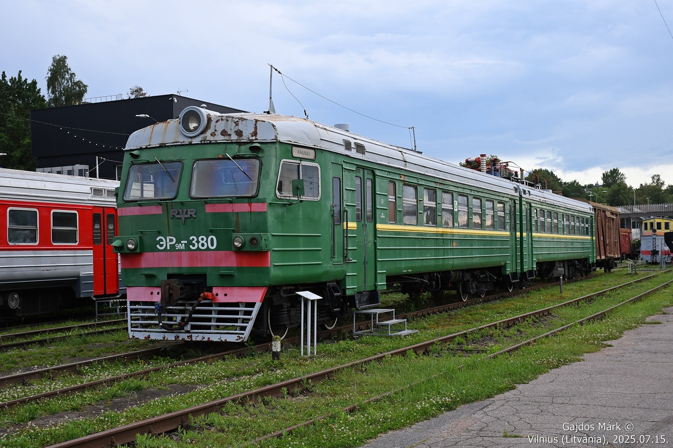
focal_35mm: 48
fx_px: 897
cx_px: 336
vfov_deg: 28.1
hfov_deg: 41.1
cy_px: 224
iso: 500
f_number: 5.6
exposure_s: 1/400
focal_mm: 32
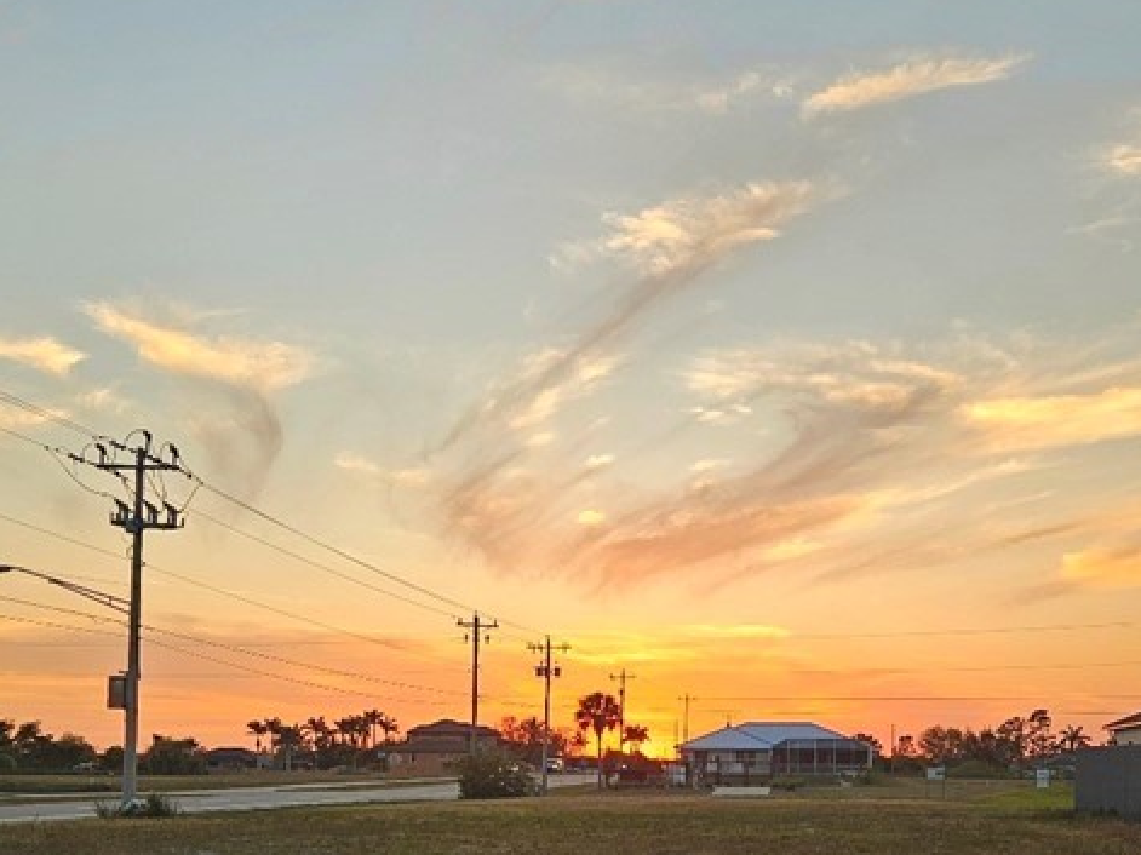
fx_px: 1648
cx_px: 540
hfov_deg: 38.2
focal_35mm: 50
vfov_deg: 28.2
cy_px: 741
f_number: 1.8
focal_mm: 5.4
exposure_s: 1/175
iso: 25
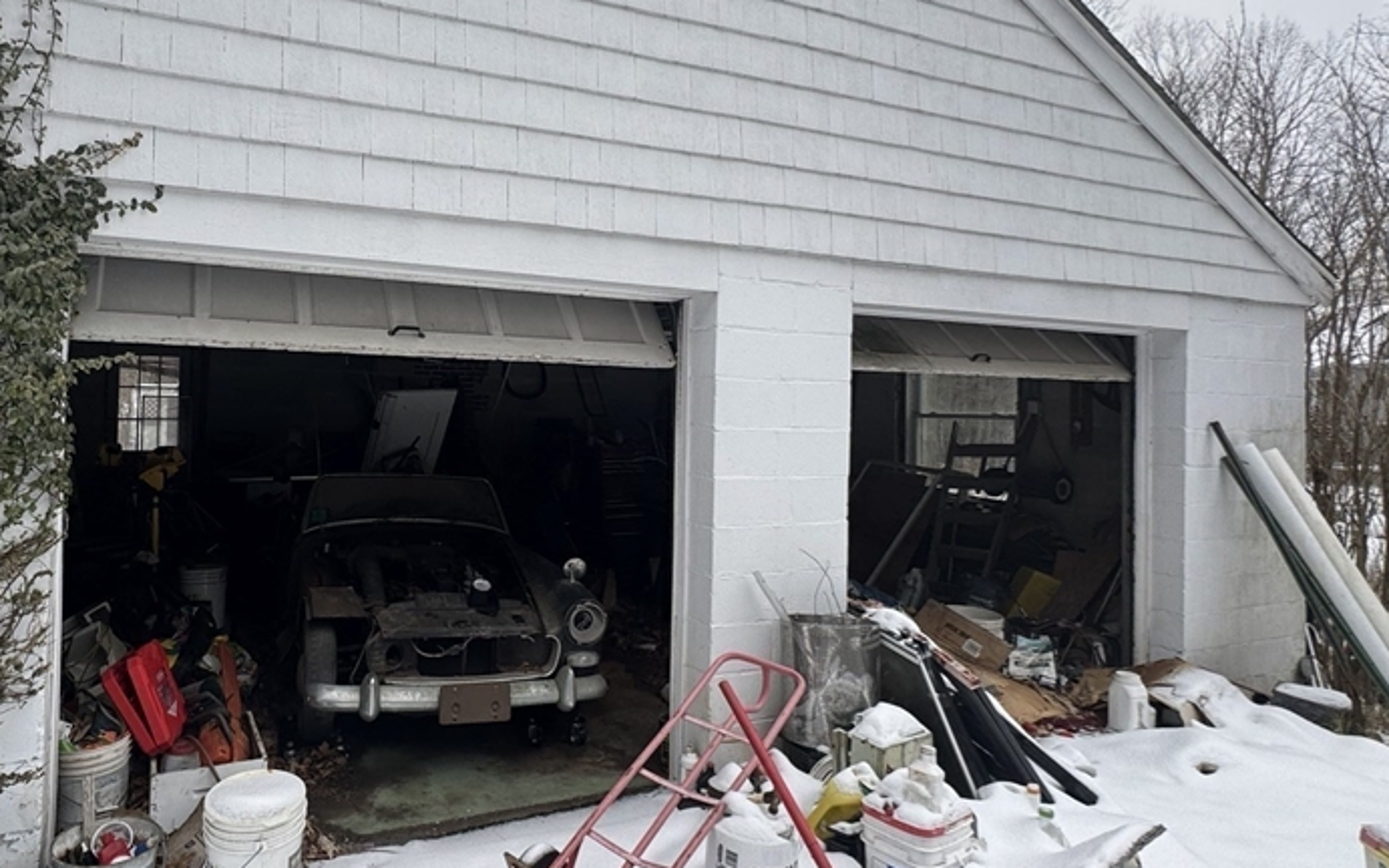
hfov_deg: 77.6
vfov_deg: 55.0
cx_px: 486
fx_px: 833
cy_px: 388
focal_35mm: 22
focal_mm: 2.22
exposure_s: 1/375
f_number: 2.2
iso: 40
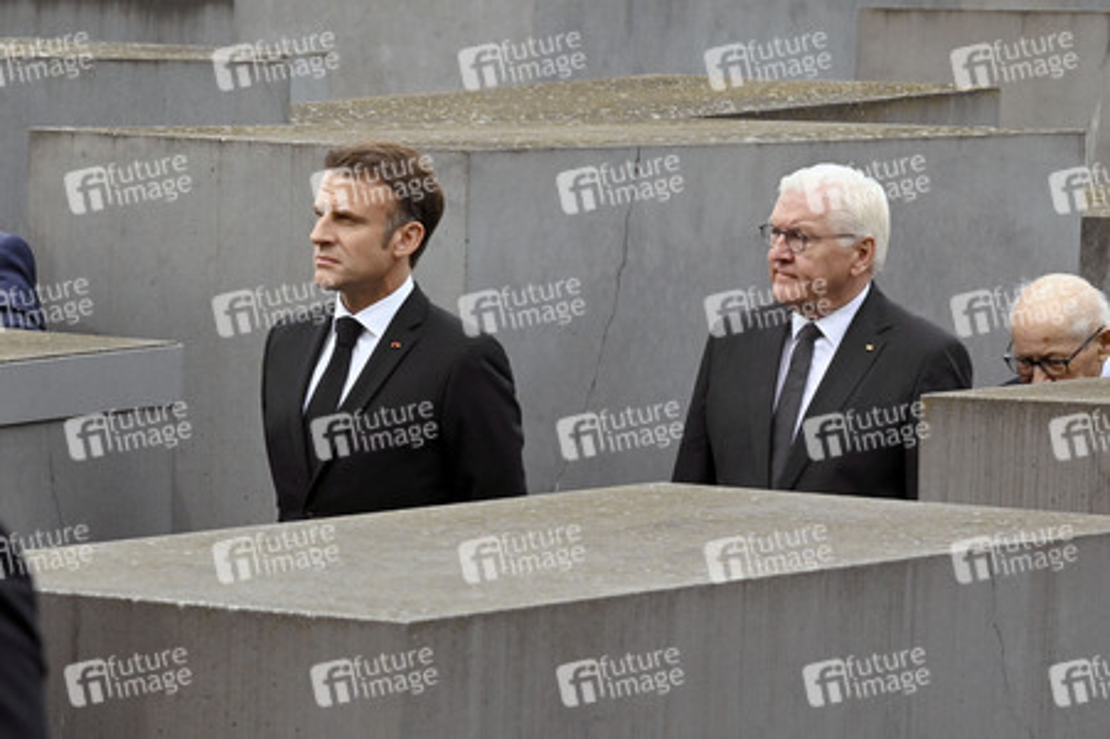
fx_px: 6162
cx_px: 555
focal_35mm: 200
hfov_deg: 10.3
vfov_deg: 6.9
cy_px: 370
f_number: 13
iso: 5000
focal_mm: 200
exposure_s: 1/2000
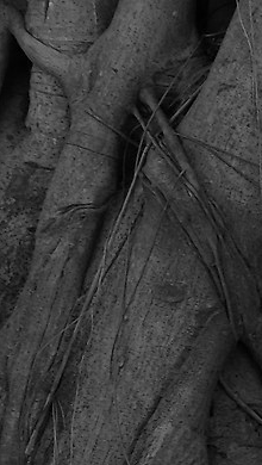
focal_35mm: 335
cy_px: 372
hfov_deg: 3.4
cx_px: 1293
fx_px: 4129
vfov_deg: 6.4
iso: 500
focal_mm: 34.5
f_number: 10
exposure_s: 1/60
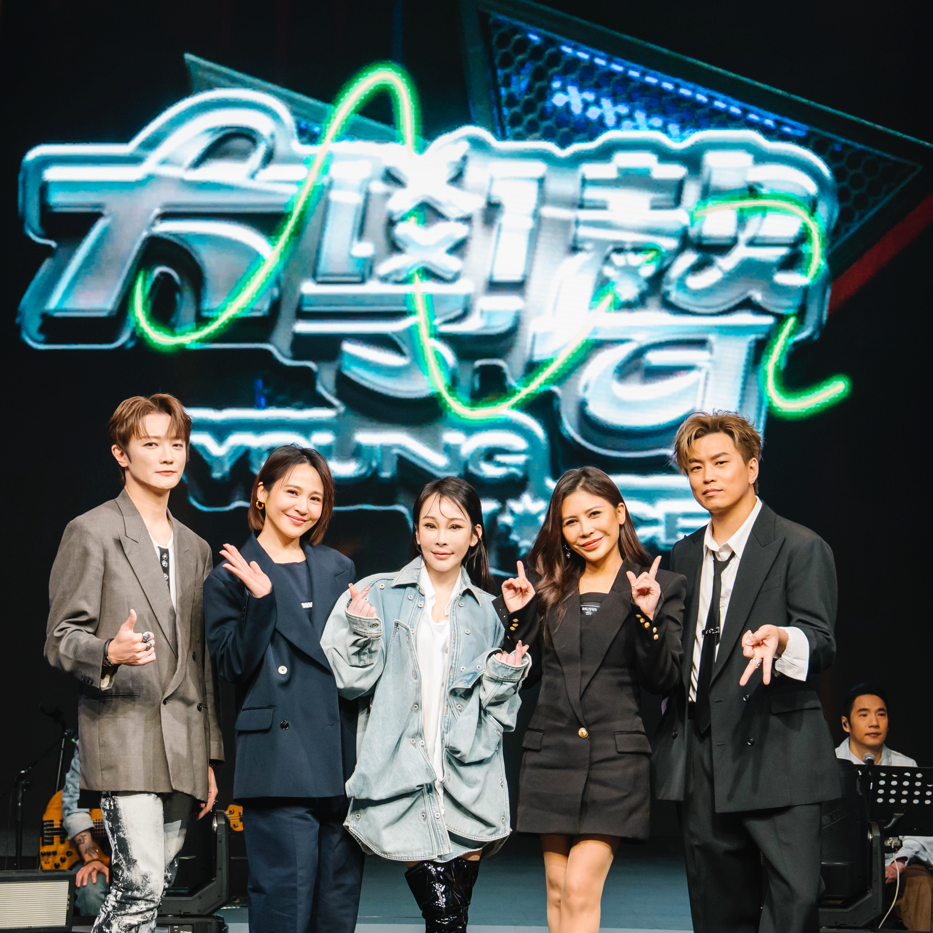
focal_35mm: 134
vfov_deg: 13.0
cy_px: 467
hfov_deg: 13.0
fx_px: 4086
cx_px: 402
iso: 1600
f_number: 4.5
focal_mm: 70
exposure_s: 1/125
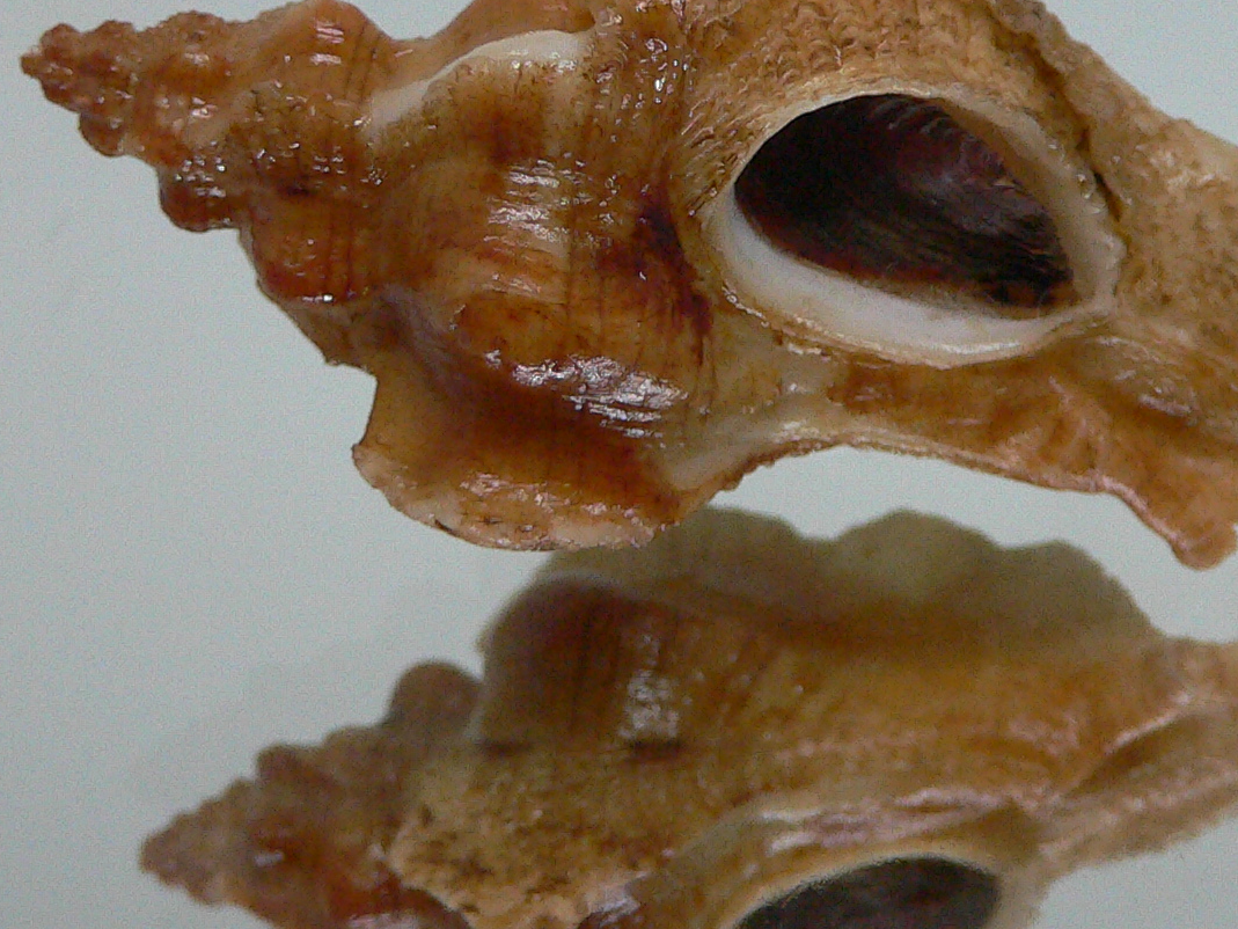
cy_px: 294
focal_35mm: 66
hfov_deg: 29.3
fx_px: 2361
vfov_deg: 22.2
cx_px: 724
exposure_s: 1/50
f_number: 2.8
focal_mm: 4.6
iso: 200
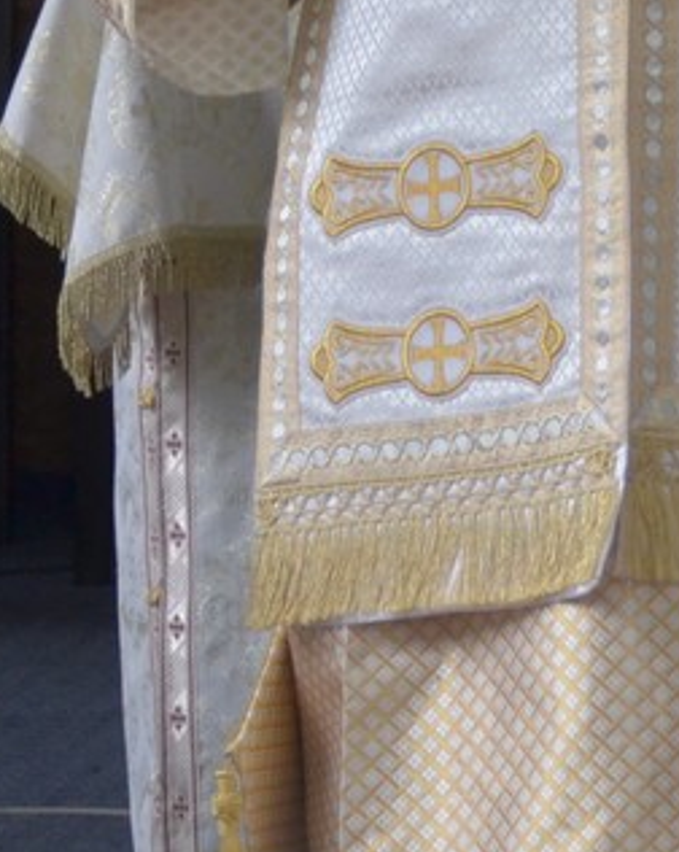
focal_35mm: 409
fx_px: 10294
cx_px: 663
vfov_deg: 4.7
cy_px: -386
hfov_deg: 3.8
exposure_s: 1/125
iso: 400
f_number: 4.5
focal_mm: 48
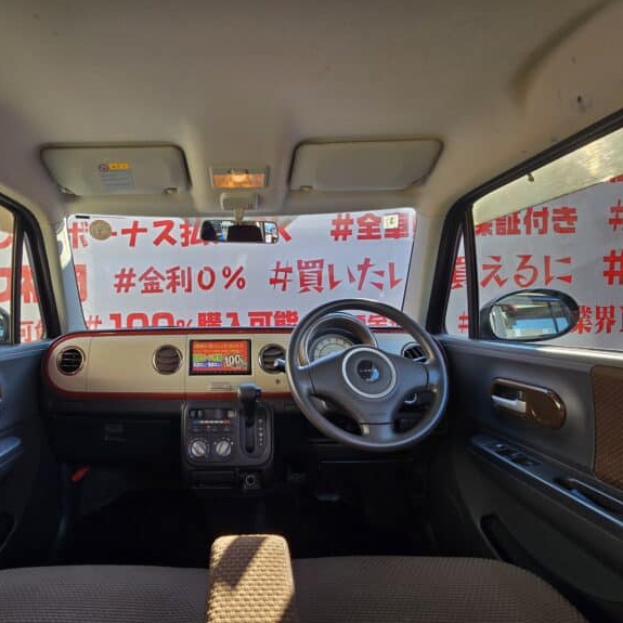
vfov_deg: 87.4
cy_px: 320
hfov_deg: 85.6
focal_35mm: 16
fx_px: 326
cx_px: 231
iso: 50
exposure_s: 1/101
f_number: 2.2
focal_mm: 2.2
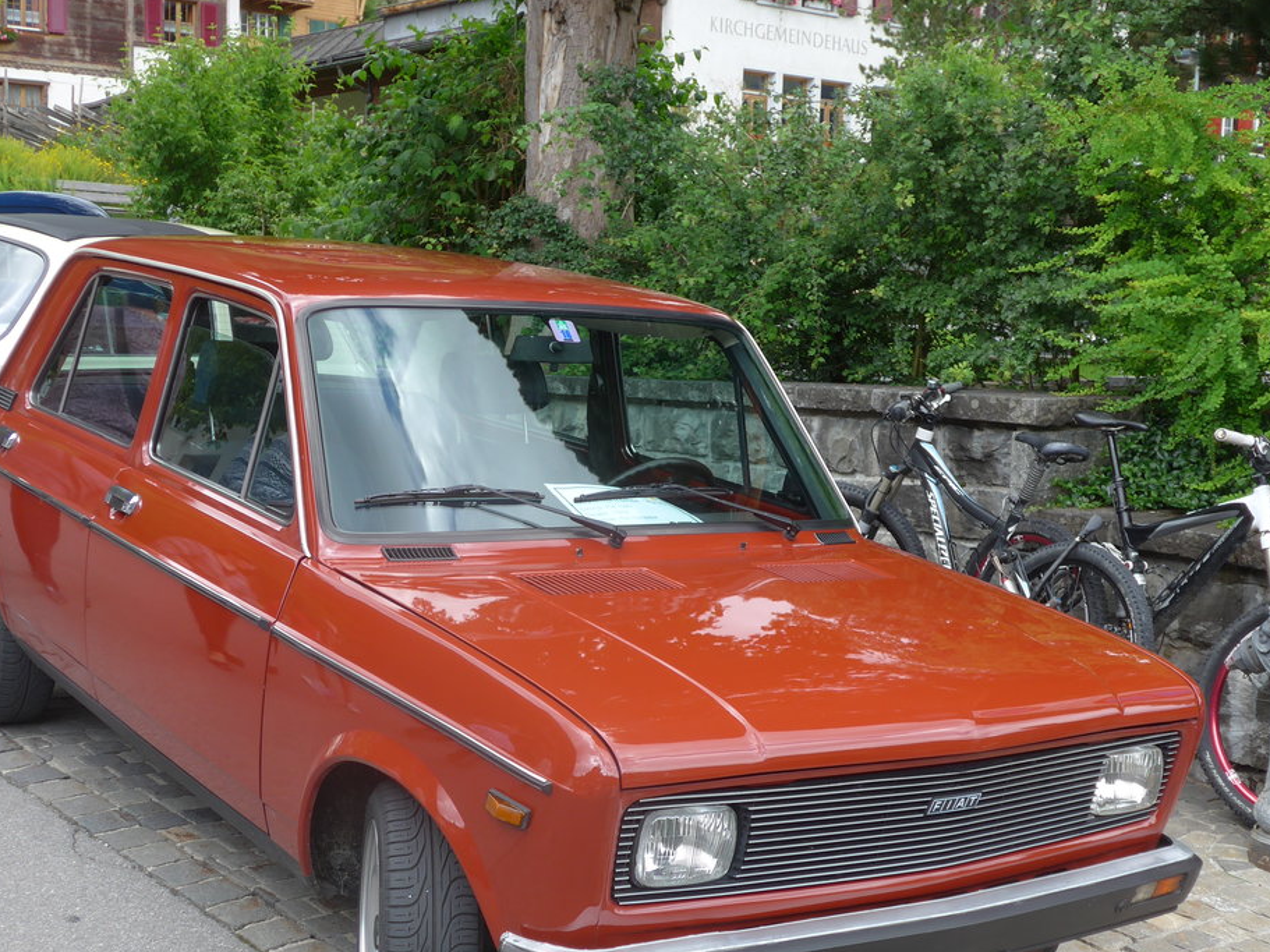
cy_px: 601
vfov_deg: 26.9
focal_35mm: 54
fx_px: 1981
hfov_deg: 35.5
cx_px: 644
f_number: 2.8
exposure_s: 1/320
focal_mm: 8.4
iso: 80
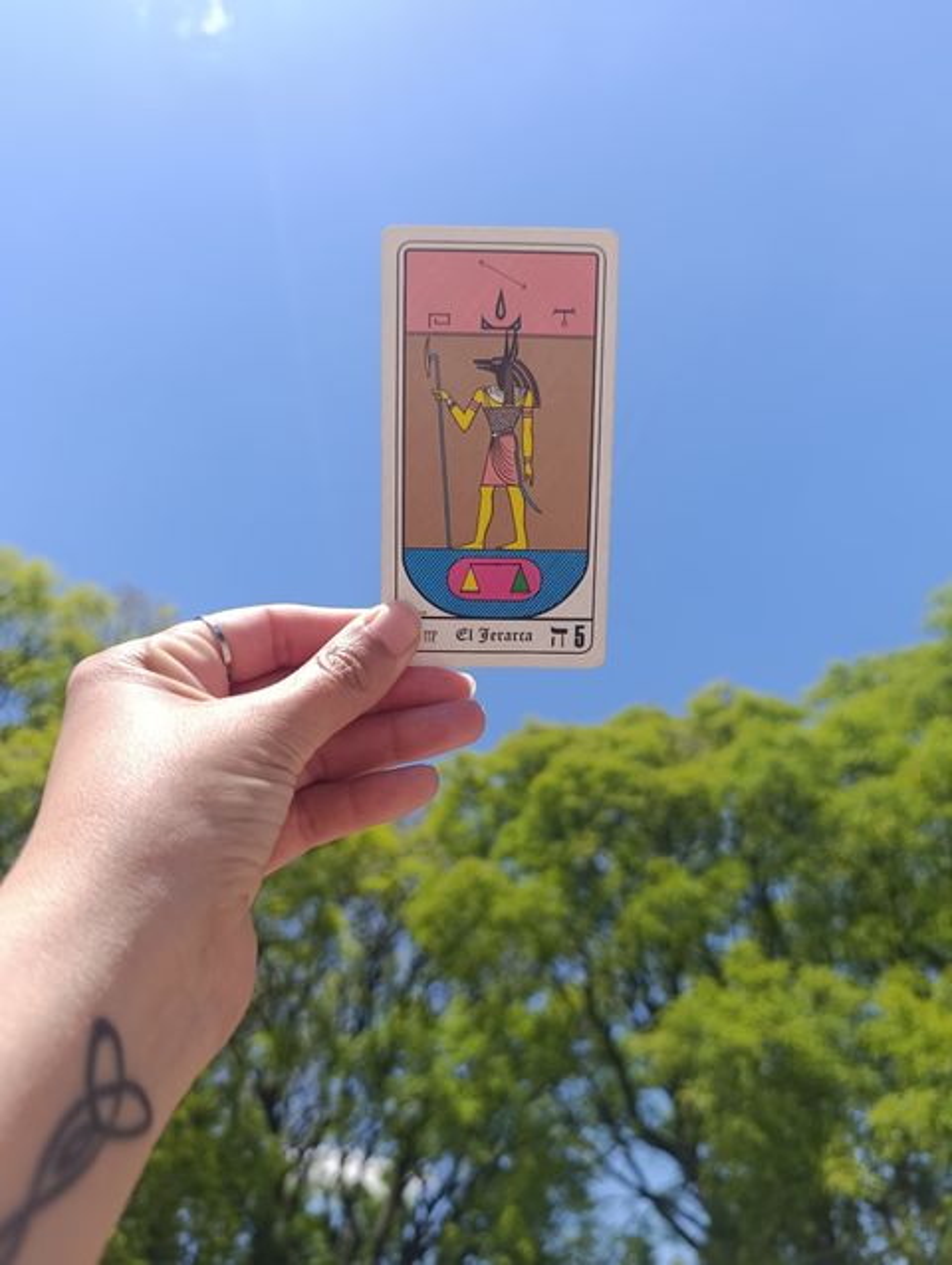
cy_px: 632
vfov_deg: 73.9
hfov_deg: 59.0
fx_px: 842
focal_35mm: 23
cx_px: 476
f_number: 1.65
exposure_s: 1/360
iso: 50
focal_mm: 6.11
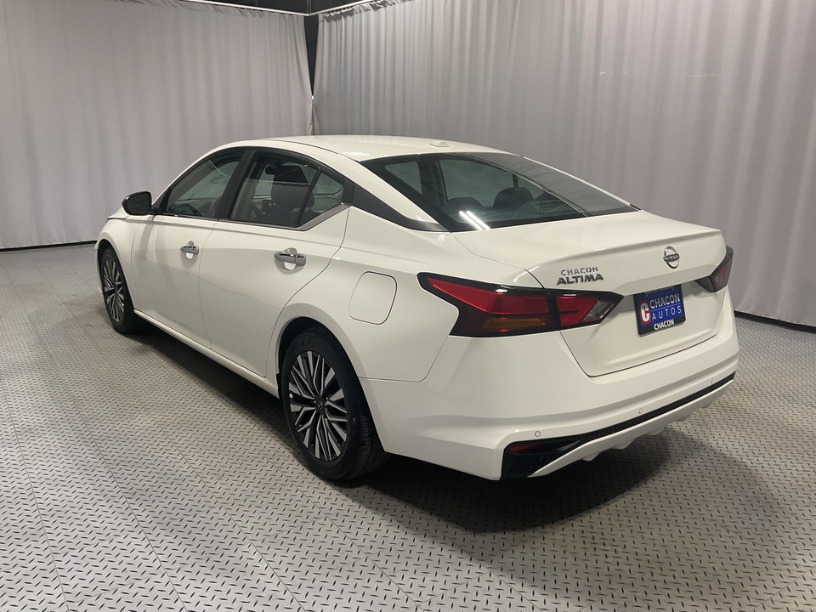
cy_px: 306
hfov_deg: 61.7
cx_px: 408
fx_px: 684
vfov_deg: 48.2
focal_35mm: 29
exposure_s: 1/120
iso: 64
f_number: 1.8
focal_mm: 3
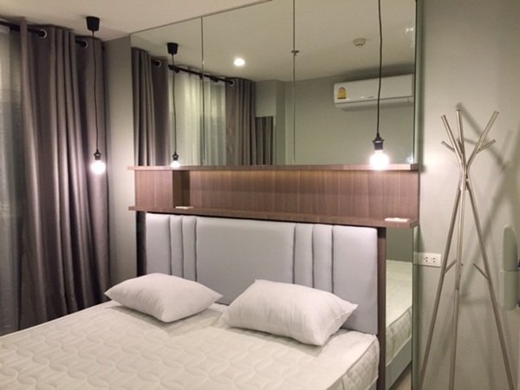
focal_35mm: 29
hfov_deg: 61.7
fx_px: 436
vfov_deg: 48.2
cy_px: 195
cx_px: 260
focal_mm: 4.15
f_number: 2.2
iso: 125
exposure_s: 1/33
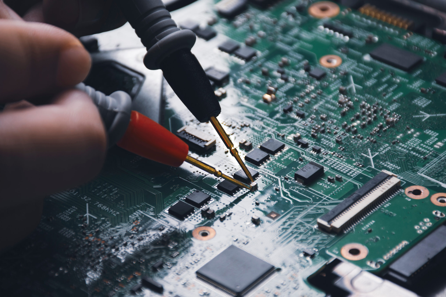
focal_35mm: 210
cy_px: 148
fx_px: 2602
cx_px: 223
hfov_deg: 9.8
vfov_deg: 6.5
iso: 200
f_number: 8
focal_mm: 140
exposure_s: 1/60
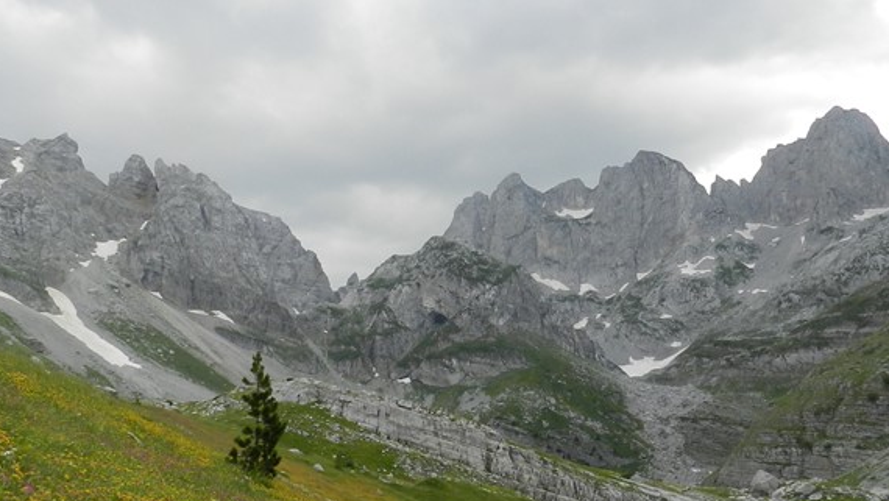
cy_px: 346
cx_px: 440
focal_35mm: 45
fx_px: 1061
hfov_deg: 45.5
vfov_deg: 26.4
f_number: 3.4
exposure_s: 1/800
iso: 160
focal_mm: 4
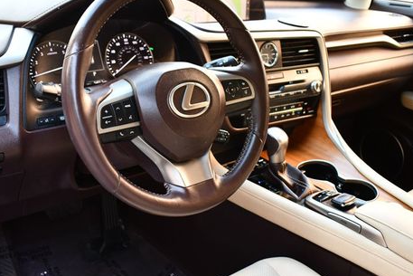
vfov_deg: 31.9
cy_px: 148
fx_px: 482
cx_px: 172
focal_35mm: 42
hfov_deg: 46.2
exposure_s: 1/125
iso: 1250
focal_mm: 20
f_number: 3.5
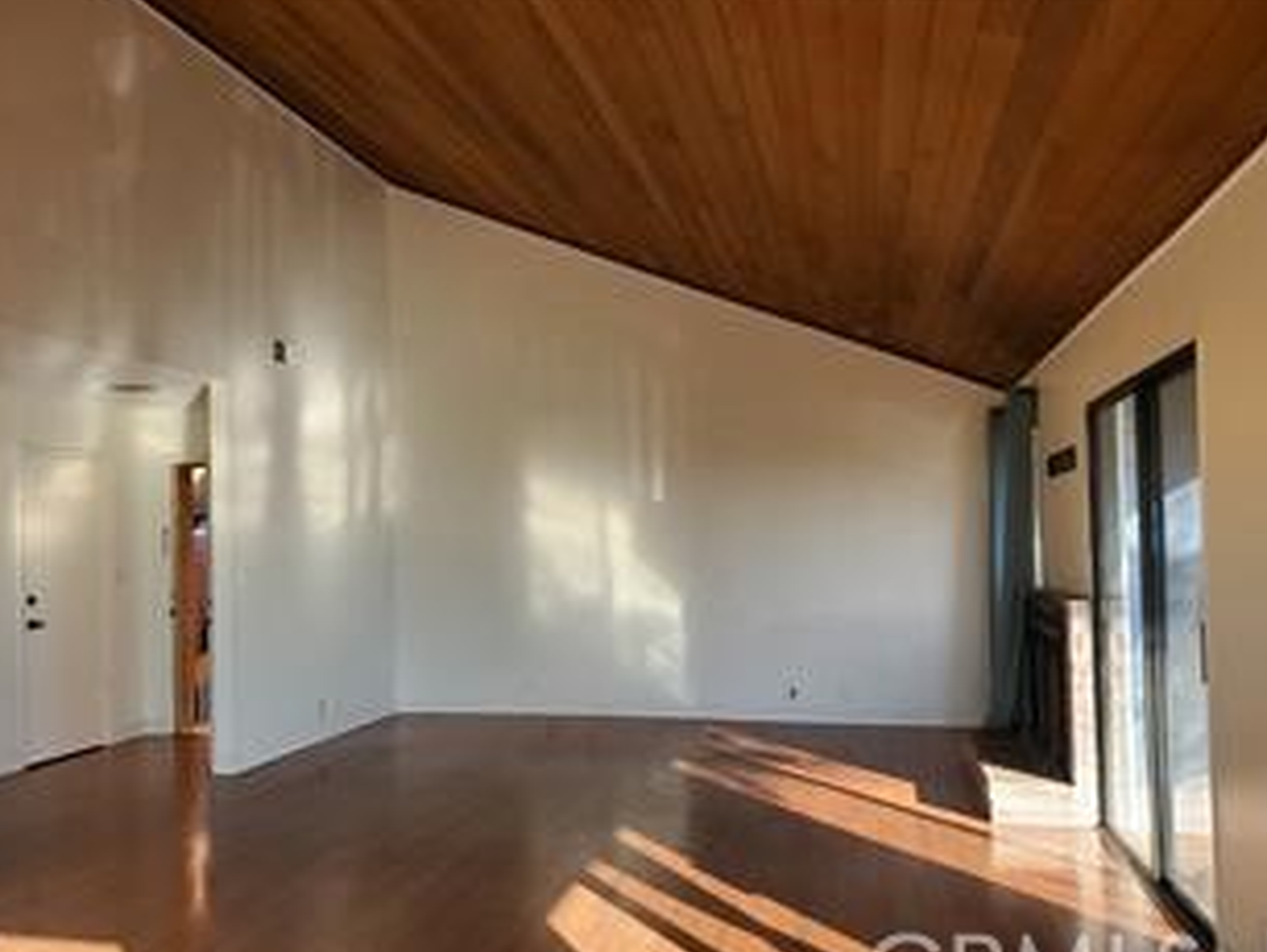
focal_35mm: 29
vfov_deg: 48.3
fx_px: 1062
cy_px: 501
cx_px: 590
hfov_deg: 61.6
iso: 50
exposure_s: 1/186
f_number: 2.4
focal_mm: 4.3
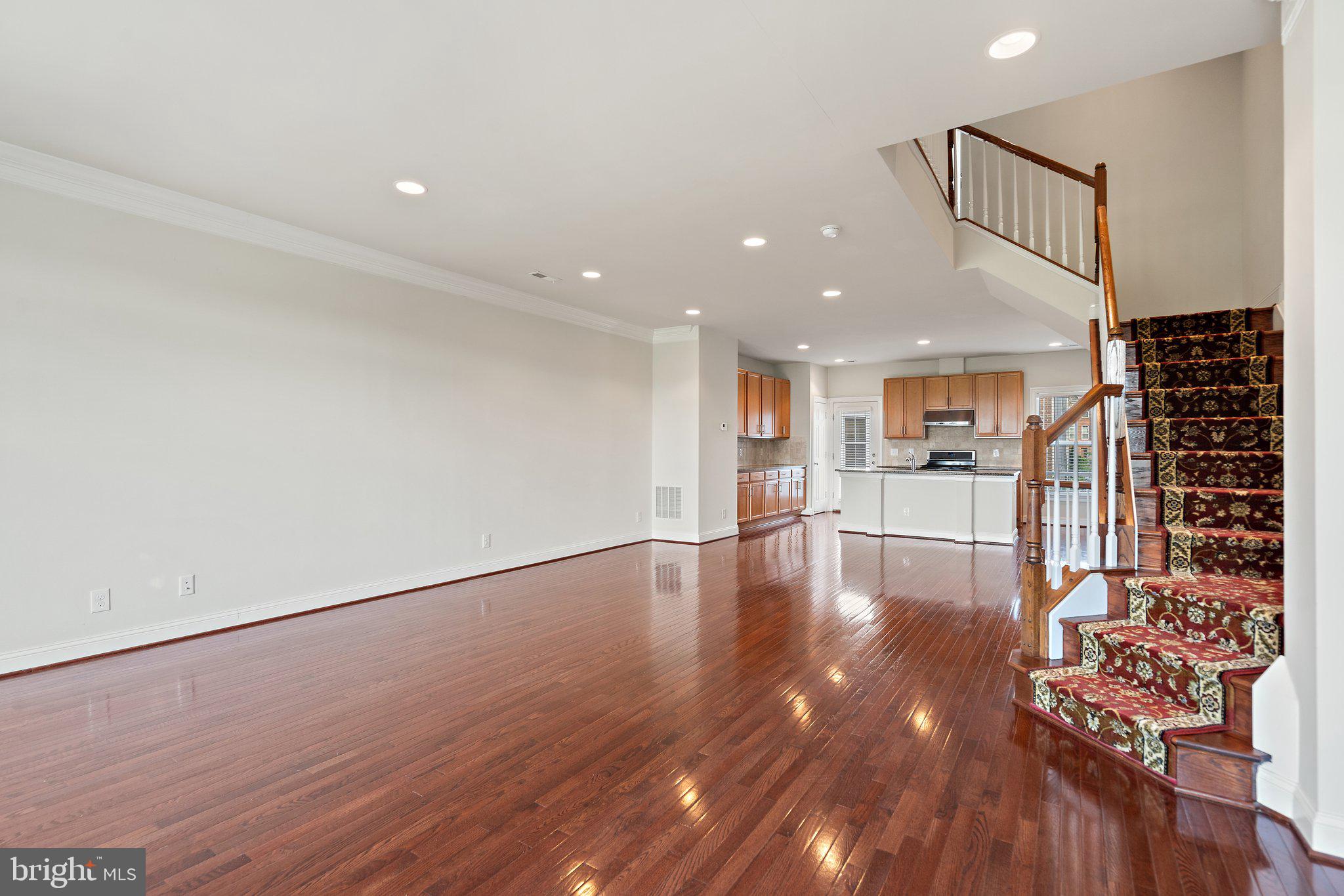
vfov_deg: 73.7
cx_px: 672
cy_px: 448
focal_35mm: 16
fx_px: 597
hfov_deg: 96.7
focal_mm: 16
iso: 500
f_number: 8
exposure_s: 1/5
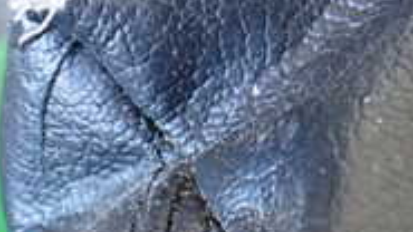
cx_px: 319
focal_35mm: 106
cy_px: 0
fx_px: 1161
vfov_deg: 11.3
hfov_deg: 20.0
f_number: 2.3
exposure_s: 1/60
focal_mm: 5.4
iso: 800
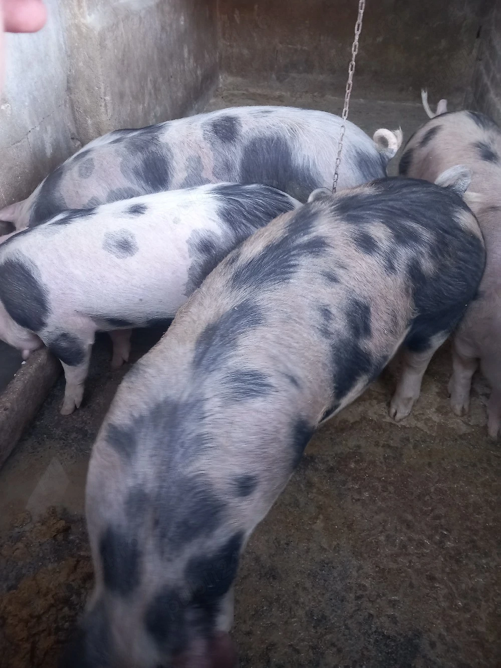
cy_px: 334
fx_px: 521
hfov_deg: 51.4
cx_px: 250
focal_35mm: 27
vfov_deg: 65.3
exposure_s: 1/25.1
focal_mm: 4
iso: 200
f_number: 1.8
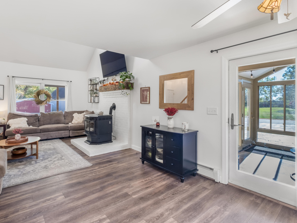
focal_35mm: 17
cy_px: 107
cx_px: 128
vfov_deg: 74.7
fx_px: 146
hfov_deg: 90.5
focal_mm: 10
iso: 400
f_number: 8
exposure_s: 1/80
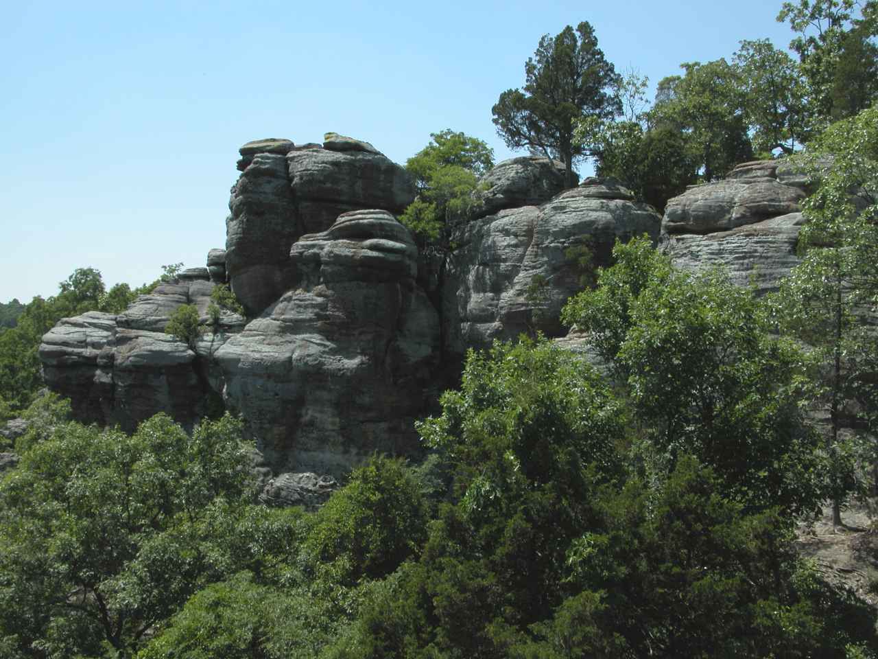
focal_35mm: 35
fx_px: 888
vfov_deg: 40.7
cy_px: 330
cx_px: 439
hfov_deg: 52.6
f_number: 8
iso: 100
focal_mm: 8.9
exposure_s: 1/183
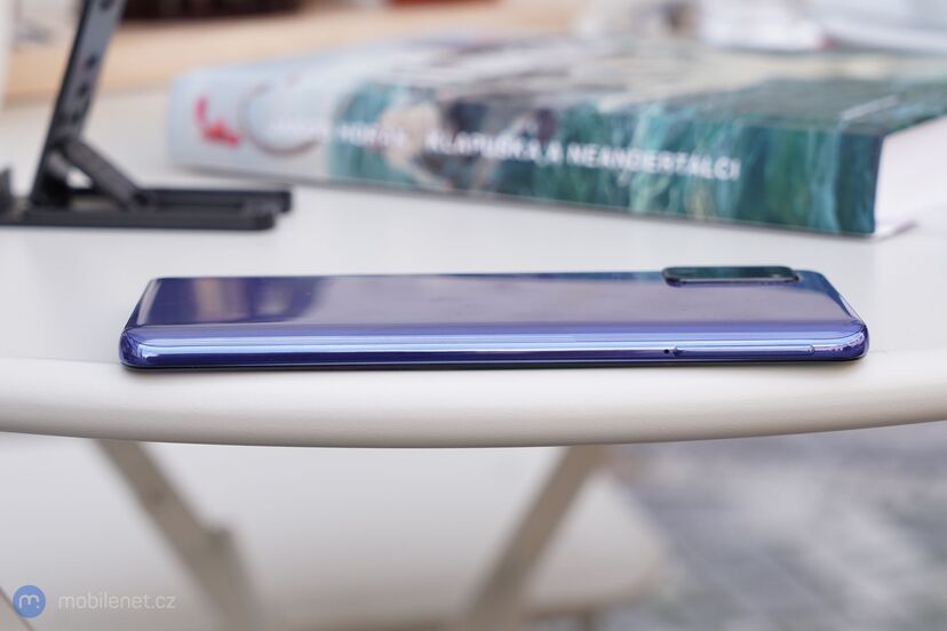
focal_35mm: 70
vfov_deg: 19.5
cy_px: 316
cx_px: 474
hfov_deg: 28.8
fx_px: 1841
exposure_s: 1/160
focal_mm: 70
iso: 200
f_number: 6.3
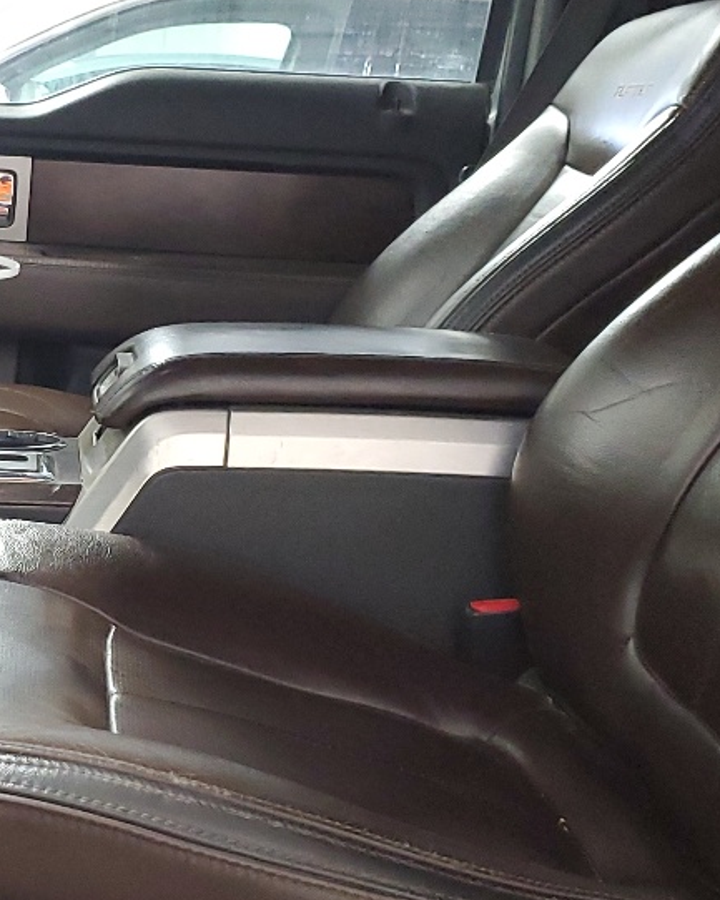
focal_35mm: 75
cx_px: 37
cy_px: 541
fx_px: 1997
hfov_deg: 19.9
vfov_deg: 25.3
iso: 295
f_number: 1.5
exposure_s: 1/24
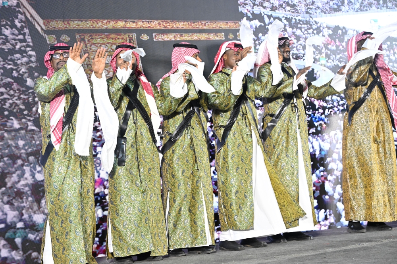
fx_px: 772
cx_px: 198
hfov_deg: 28.9
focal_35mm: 70
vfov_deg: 19.4
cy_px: 132
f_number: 4.5
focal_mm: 70
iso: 8000
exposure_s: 1/400
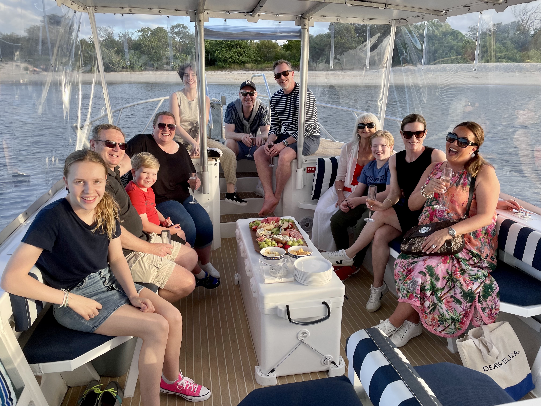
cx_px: 270
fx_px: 406
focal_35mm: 26
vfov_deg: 53.1
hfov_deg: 67.3
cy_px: 203
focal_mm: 4.2
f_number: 1.6
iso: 32
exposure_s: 1/498
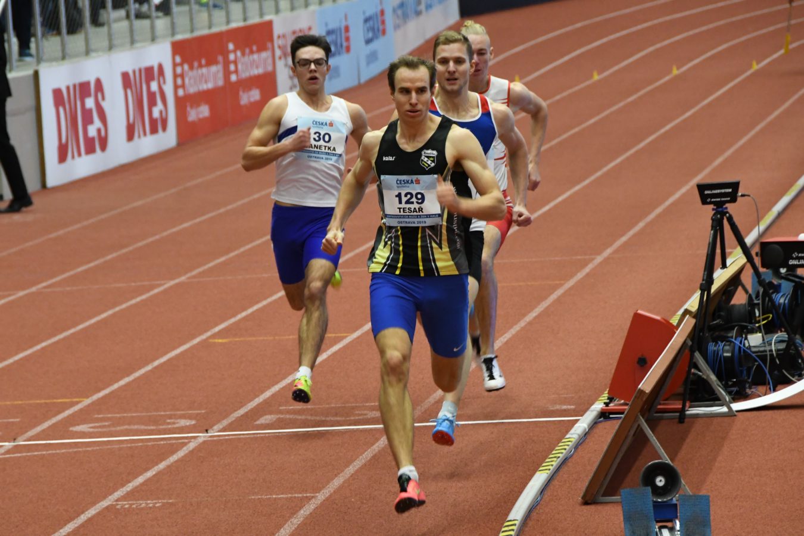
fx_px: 4355
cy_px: 268
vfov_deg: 7.0
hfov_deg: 10.5
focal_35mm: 195
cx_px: 402
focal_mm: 130
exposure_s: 1/200
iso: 3200
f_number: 5.6
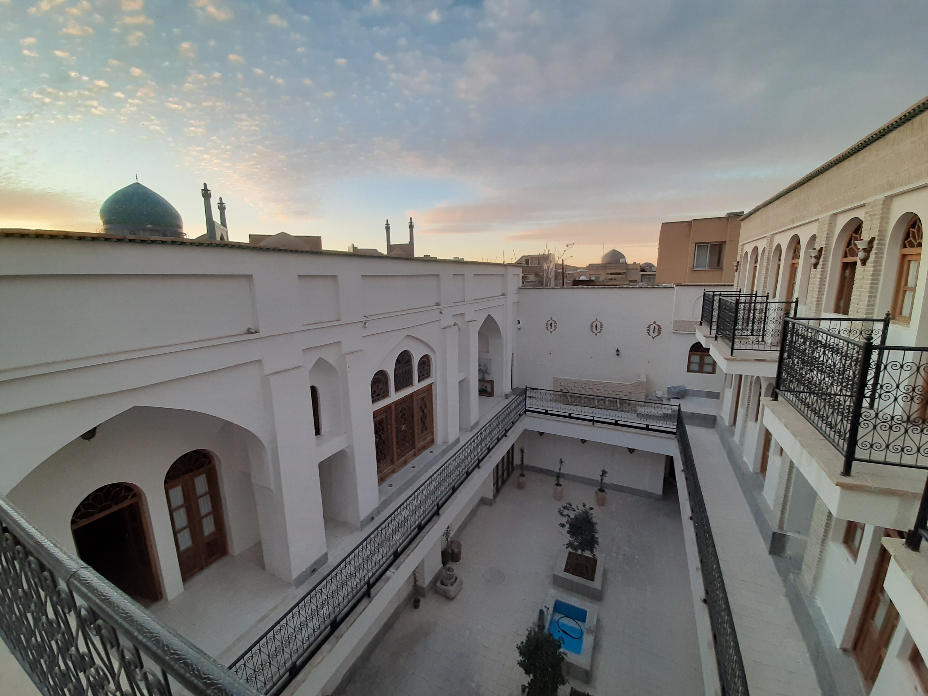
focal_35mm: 13
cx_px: 464
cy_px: 348
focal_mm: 1.42
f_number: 2.2
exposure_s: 1/100
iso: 50
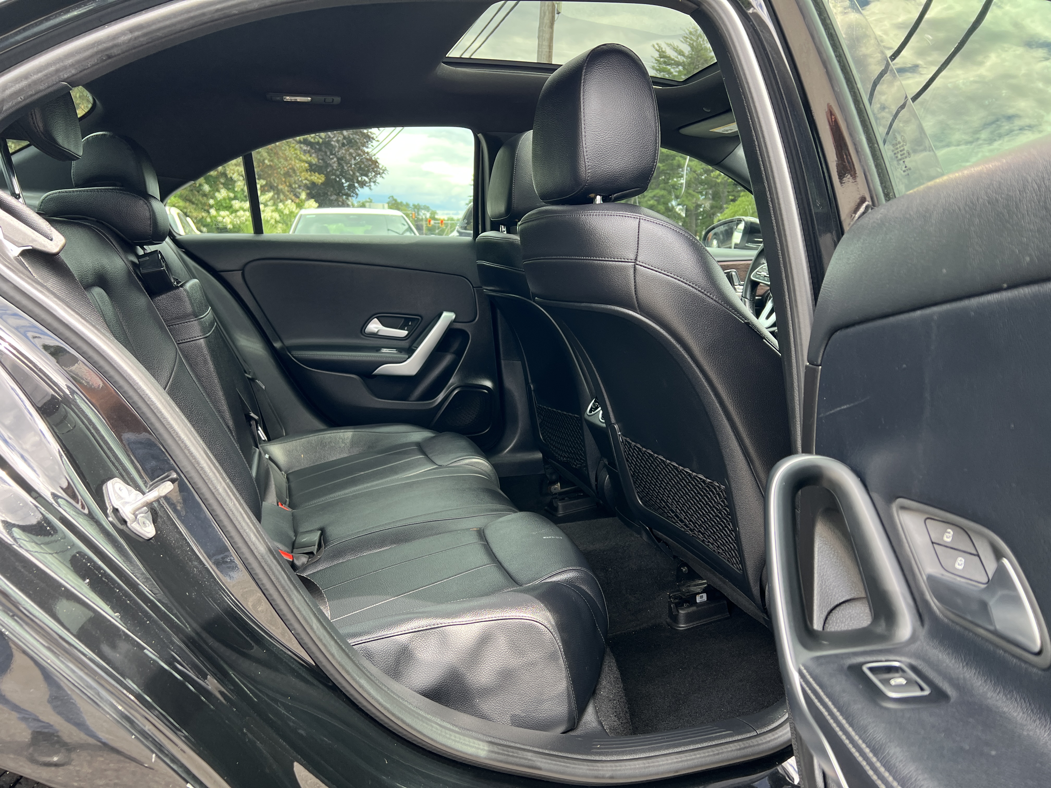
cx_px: 526
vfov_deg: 53.1
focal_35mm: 26
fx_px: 789
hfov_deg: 67.3
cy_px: 394
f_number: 1.5
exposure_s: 1/171
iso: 64
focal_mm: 5.7
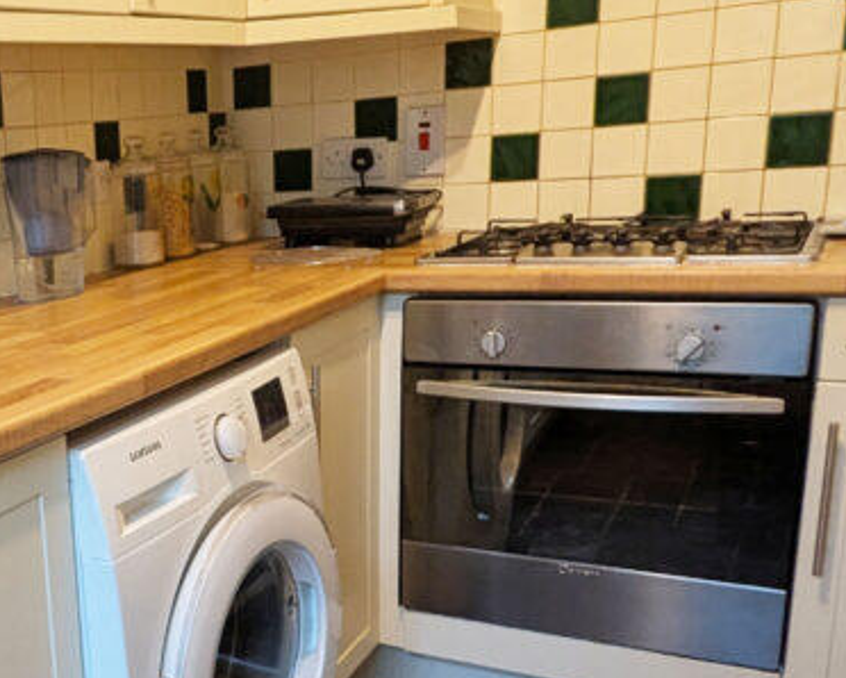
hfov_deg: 38.4
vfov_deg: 34.6
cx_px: 11
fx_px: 1077
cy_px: 452
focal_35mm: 43
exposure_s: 1/32.5
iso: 377
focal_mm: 2.35
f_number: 2.2
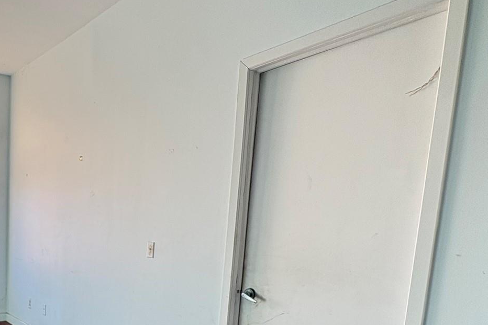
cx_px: 82
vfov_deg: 38.5
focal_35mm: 32
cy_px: 287
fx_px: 434
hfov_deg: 53.8
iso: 125
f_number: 2.2
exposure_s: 1/99
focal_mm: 2.22
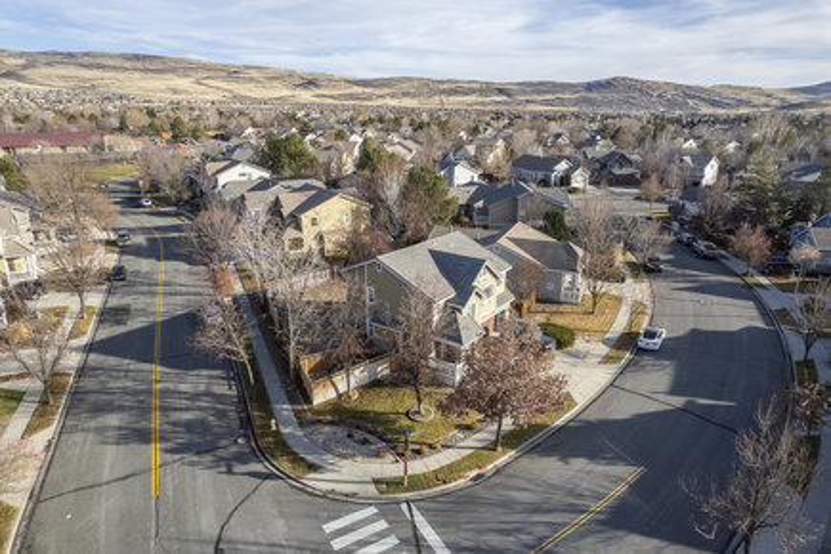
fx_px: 508
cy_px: 277
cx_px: 416
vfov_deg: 57.2
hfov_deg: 78.6
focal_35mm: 22
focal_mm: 8.38
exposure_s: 1/1500
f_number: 2.8
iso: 200
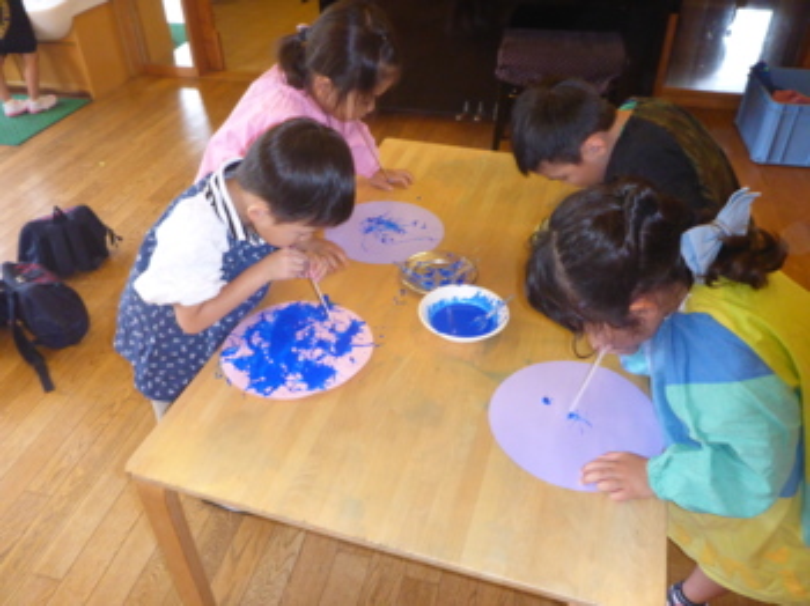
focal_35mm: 28
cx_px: 405
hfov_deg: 63.5
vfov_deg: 49.7
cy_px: 303
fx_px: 655
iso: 640
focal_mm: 4.9
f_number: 3.3
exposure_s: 1/60
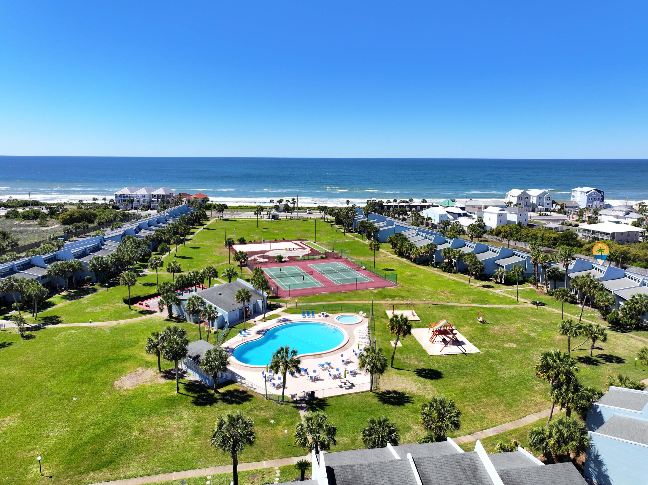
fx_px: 449
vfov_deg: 56.8
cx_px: 324
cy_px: 242
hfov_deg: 71.6
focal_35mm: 24
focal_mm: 12.29
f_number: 2.8
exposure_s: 1/1600
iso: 120
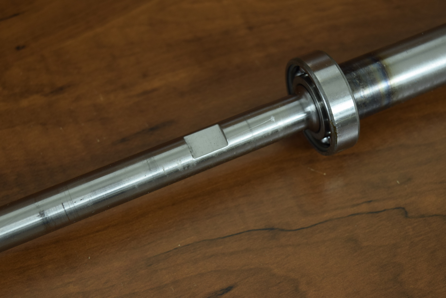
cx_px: 223
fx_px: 707
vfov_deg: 23.8
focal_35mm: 57
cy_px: 149
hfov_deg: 35.0
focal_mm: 38
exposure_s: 1/125
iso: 400
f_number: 7.1
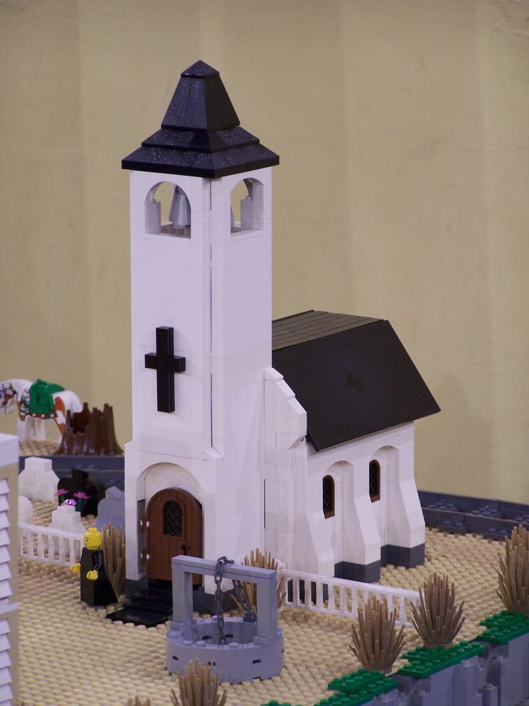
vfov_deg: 10.5
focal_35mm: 189
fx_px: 3851
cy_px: 353
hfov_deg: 7.9
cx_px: 264
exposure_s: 1/10
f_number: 3.2
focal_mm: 31.3
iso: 80
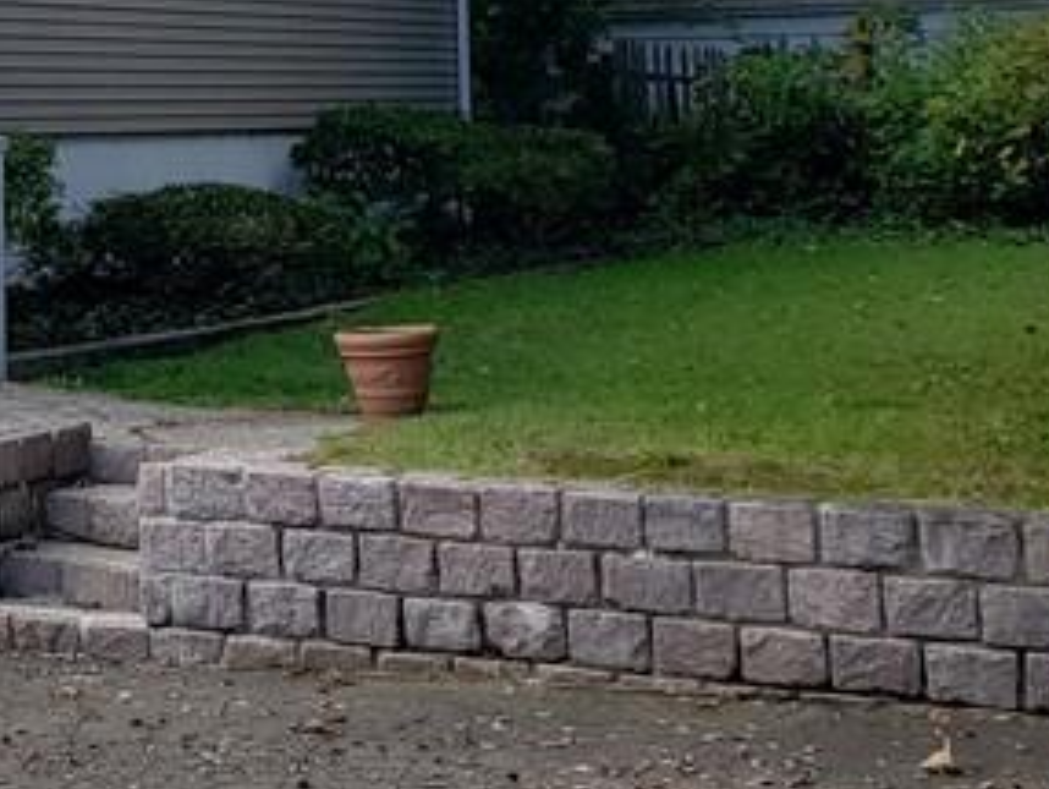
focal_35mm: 93
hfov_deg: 18.8
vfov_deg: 15.5
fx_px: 2821
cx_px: -480
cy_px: -77
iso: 50
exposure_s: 1/895
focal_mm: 4.3
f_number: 2.4
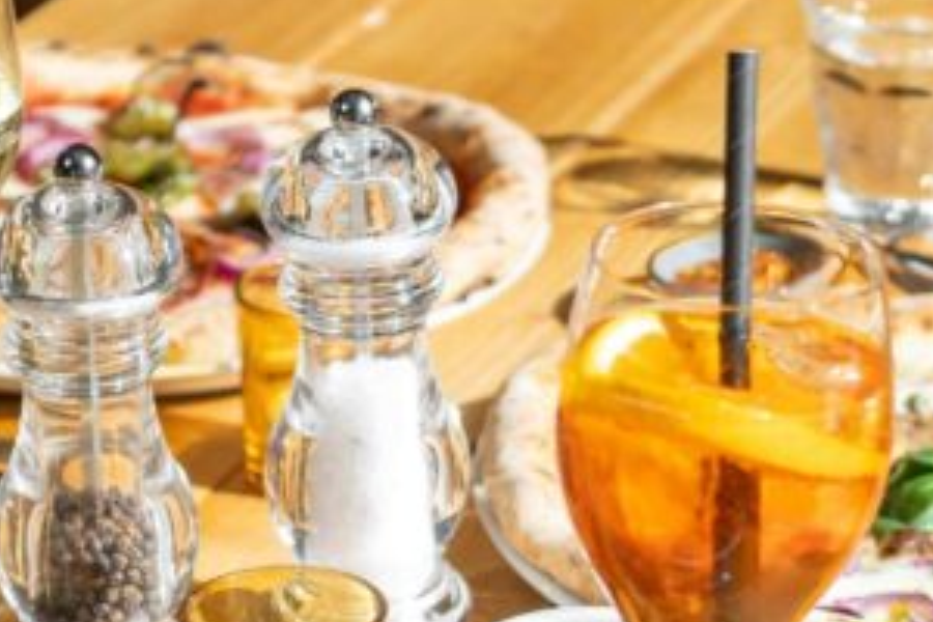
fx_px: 4872
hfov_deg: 10.9
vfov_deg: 7.2
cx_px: 93
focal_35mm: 188
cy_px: 739
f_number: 3.2
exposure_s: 1/8000
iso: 640
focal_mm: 55
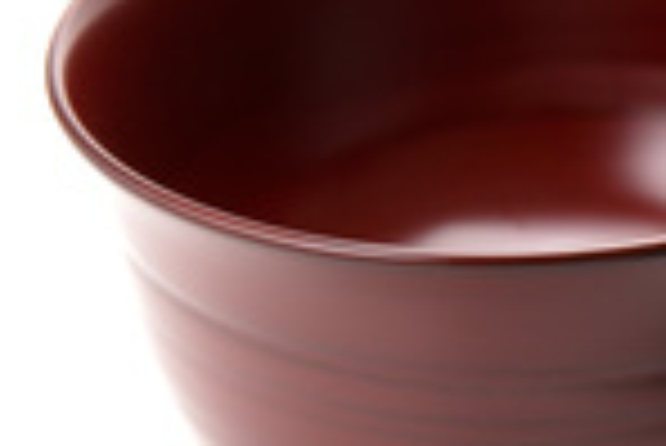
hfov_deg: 6.3
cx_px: 954
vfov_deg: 4.2
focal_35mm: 325
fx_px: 6018
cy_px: 435
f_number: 20
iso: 100
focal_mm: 75
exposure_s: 1/125
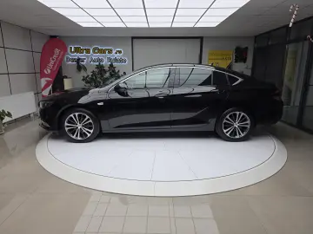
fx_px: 208
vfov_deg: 58.9
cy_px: 117
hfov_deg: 73.9
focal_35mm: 23
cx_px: 156
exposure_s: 1/114
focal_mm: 6.25
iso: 12
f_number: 1.7
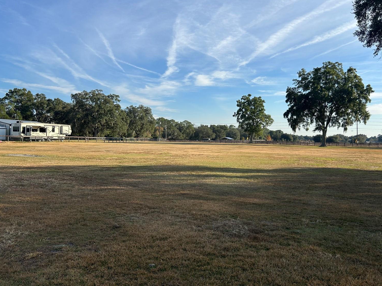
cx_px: 199
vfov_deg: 49.7
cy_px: 136
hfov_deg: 63.4
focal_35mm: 28
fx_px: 309
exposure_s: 1/3165
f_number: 1.5
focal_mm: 5.7
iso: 50
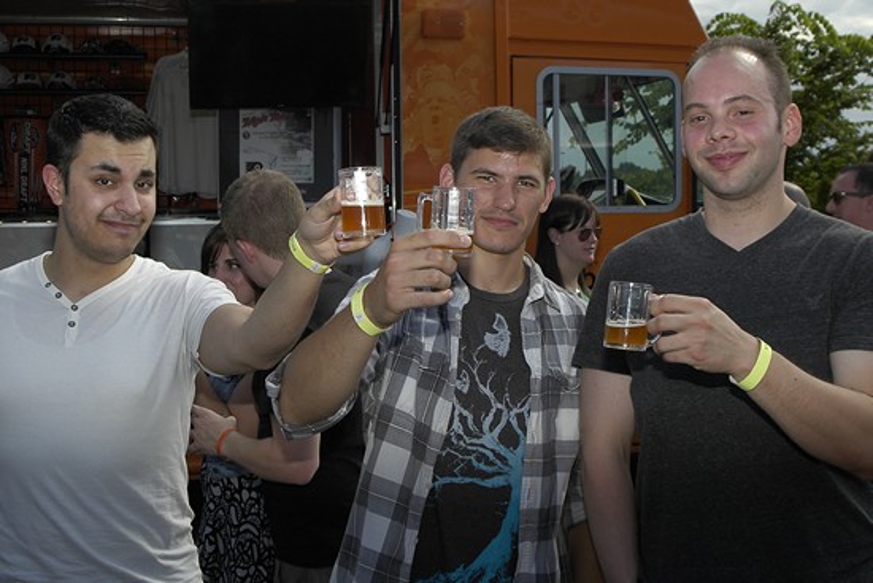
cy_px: 292
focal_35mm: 42
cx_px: 436
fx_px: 1019
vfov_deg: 31.9
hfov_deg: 46.4
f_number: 9
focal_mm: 28
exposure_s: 1/320
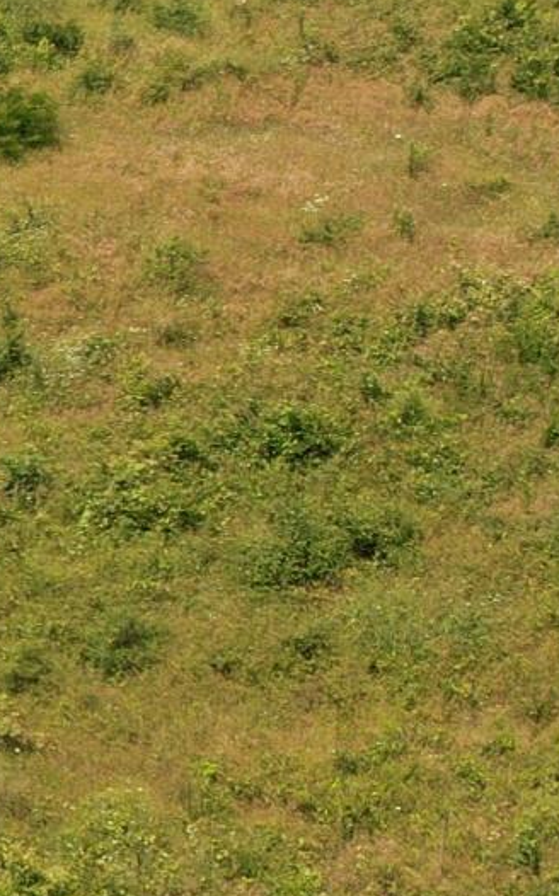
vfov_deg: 16.3
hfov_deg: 9.5
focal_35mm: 128
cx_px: -574
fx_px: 3125
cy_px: 550
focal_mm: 8.38
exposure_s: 1/200
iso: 100
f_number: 2.8
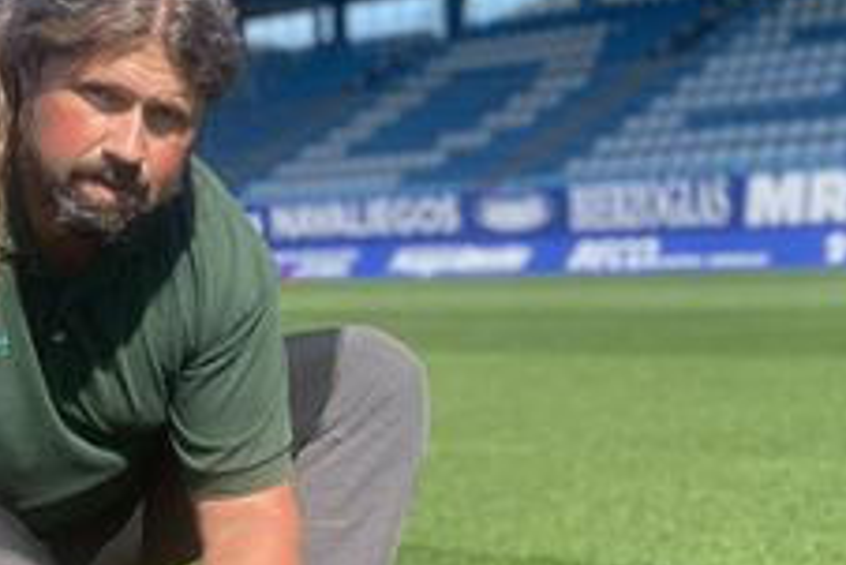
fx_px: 2328
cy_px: 470
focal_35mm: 99
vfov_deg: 13.8
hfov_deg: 20.5
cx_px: 277
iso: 20
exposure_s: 1/716
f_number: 2
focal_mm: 6
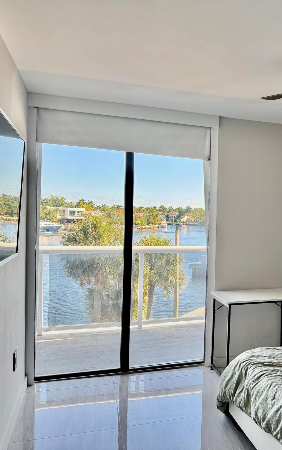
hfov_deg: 35.2
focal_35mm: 34
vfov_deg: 56.7
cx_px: 251
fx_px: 418
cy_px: 225
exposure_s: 1/401
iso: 100
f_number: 1.78
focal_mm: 6.76
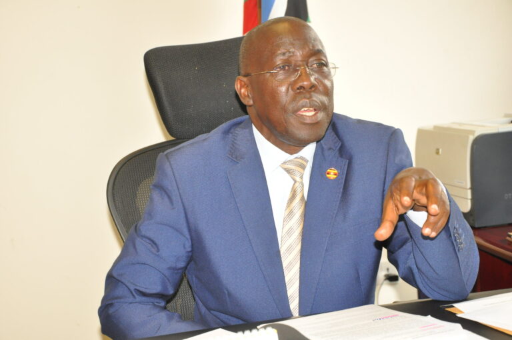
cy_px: 170
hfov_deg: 26.0
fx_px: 1108
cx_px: 256
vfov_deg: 17.4
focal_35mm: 78
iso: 1000
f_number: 7.1
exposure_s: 1/100
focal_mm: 52
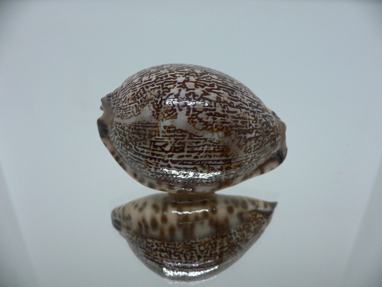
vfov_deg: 40.7
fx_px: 386
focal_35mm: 35
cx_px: 191
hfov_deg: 52.6
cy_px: 144
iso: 200
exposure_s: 1/50
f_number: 2.8
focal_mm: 4.6
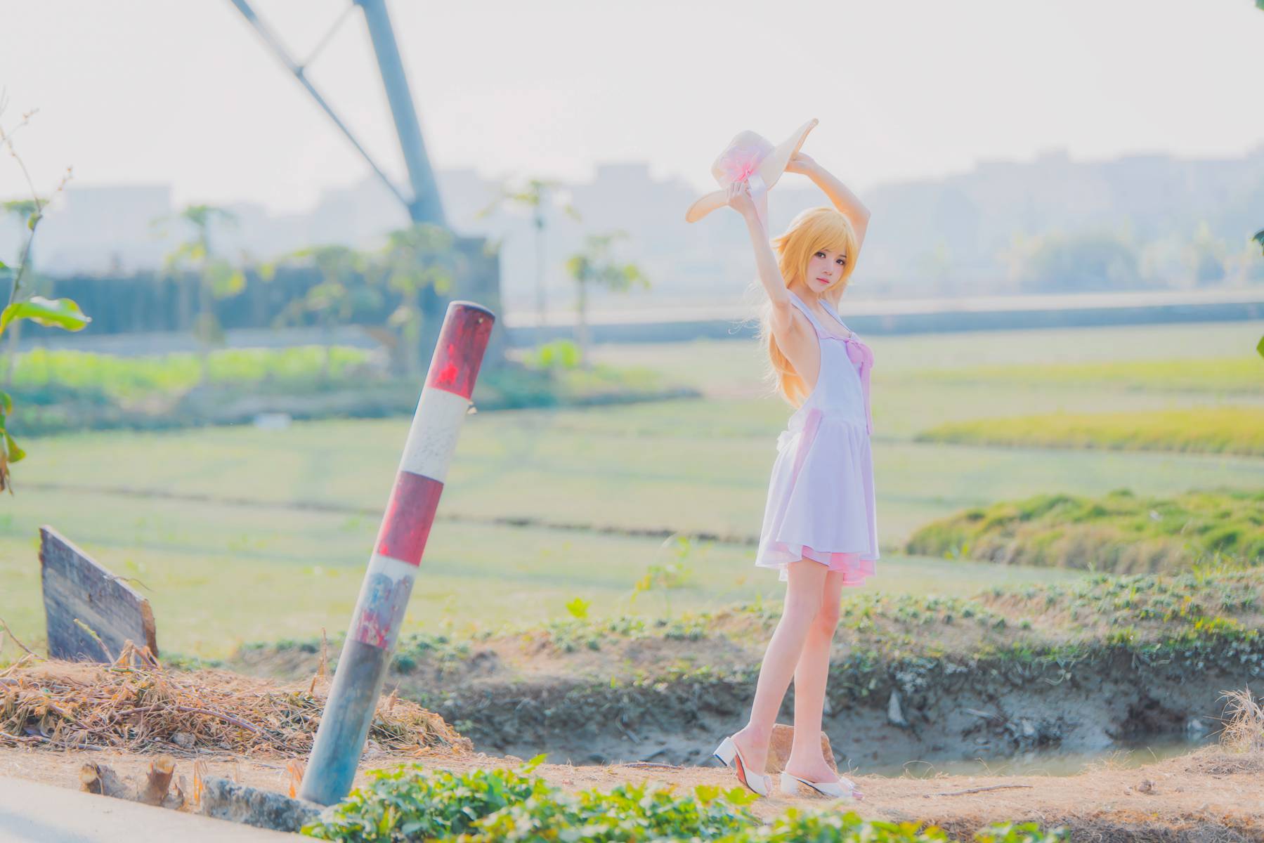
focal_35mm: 134
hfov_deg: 15.3
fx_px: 4705
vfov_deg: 10.2
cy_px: 422
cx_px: 632
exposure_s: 1/800
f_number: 2.8
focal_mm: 134
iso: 80
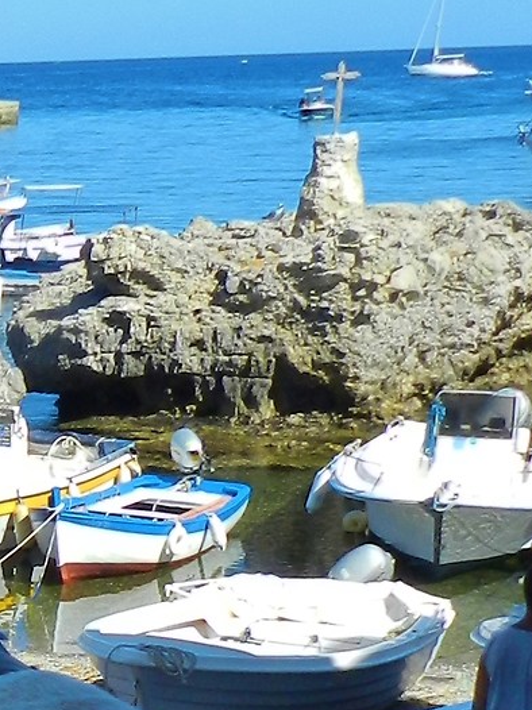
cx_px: -371
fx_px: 2153
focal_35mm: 105
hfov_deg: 13.0
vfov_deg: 18.0
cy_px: 788
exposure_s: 1/800
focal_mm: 4
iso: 160
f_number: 4
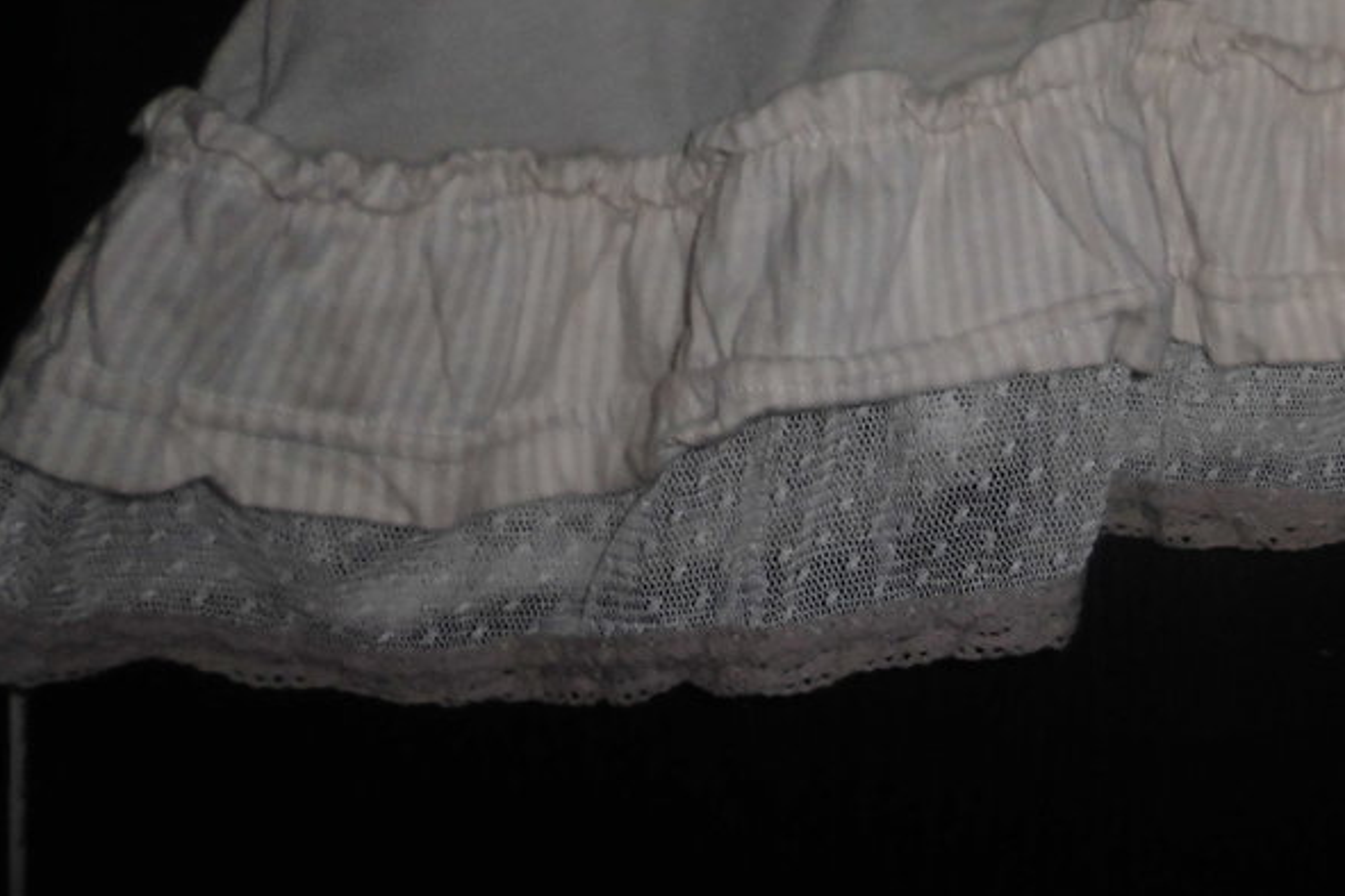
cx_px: 1496
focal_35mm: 61
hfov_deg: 29.5
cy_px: 7
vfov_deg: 21.5
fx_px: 2279
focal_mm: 4.6
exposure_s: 1/60
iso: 100
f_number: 3.2
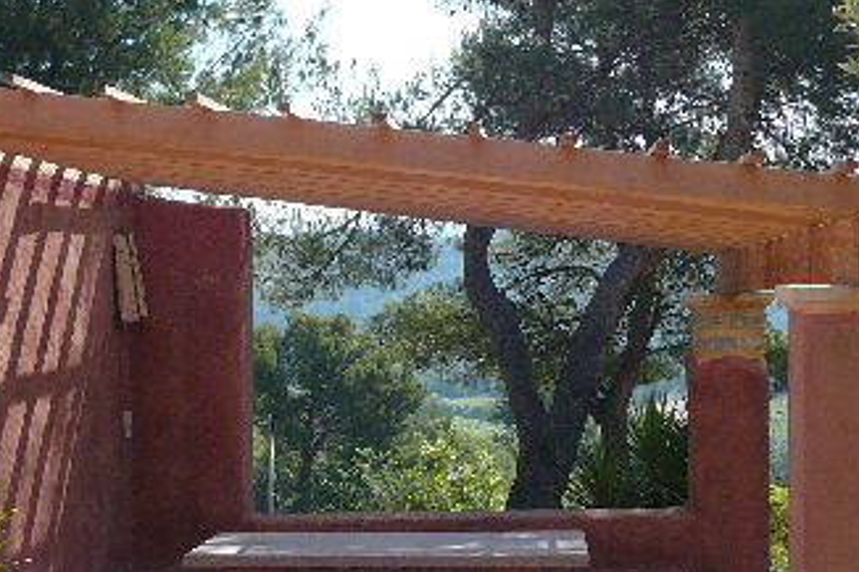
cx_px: 422
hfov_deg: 26.7
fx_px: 1812
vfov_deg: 17.9
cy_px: 349
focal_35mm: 76
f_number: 3
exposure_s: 1/640
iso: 100
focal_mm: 5.4
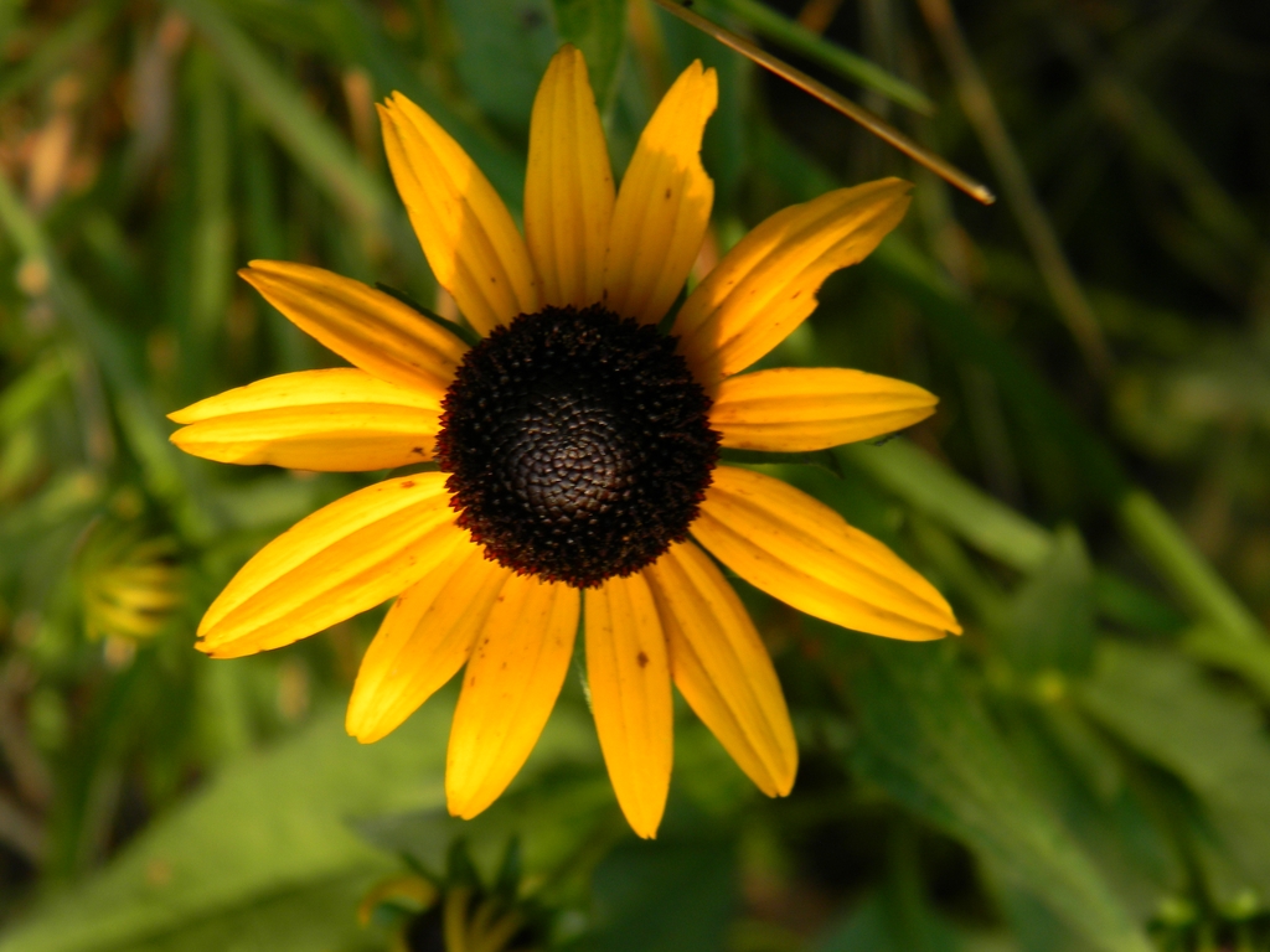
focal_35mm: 105
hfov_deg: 18.7
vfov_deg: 14.1
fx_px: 3852
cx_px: 635
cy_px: 476
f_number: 4.7
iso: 80
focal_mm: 19
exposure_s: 1/58.2
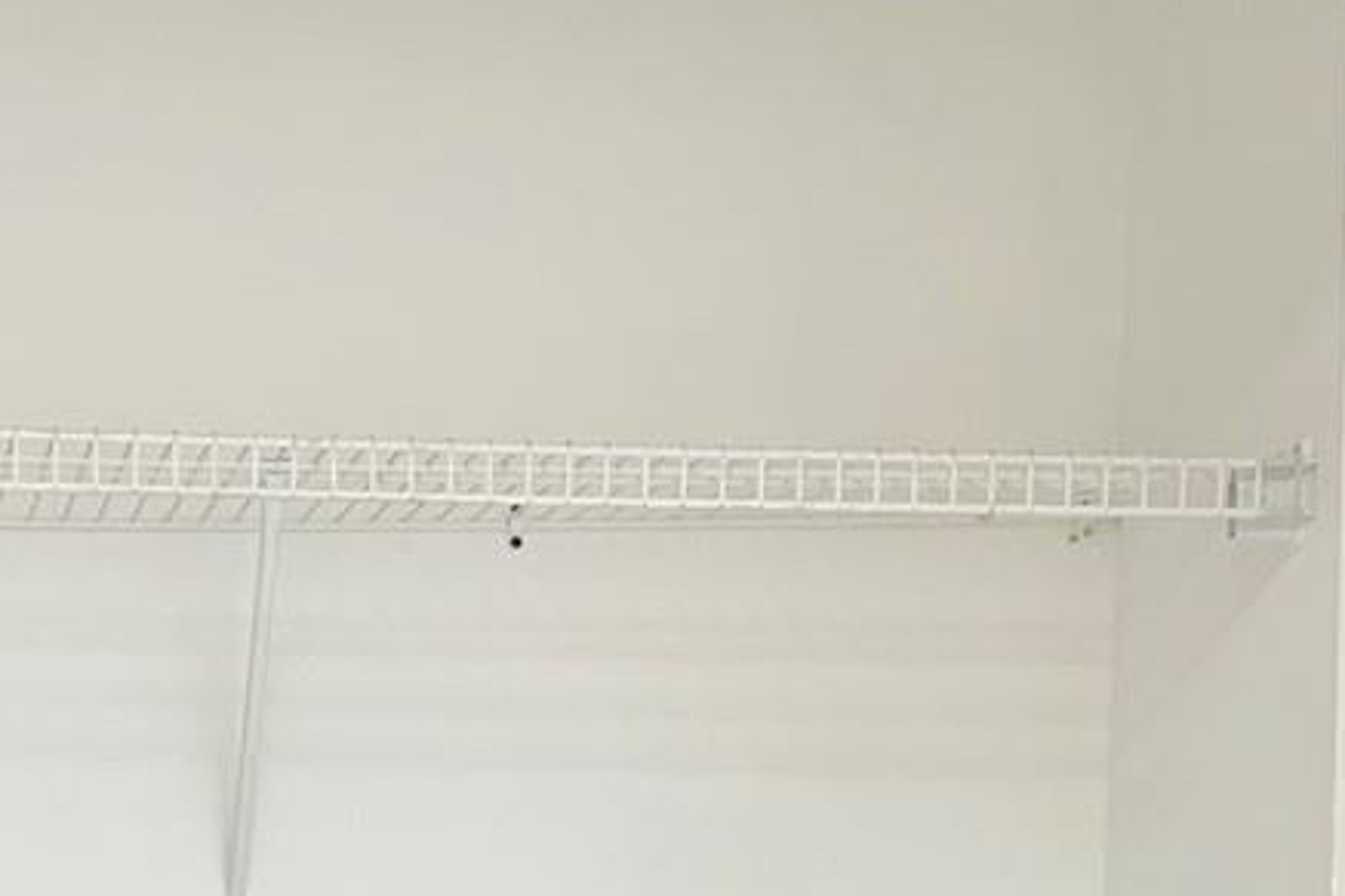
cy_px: 1370
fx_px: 3697
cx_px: 295
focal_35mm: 99
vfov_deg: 13.0
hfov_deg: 20.4
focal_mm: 4.25
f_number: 1.8
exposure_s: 1/60
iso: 80
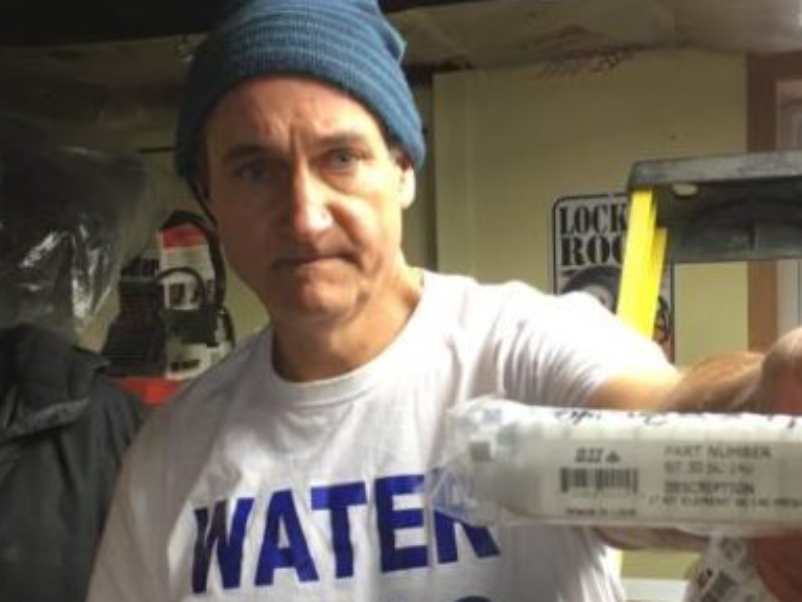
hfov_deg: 33.2
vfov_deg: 24.9
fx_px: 1344
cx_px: 407
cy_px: 462
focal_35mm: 58
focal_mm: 4.15
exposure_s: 1/30
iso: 32
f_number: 2.2
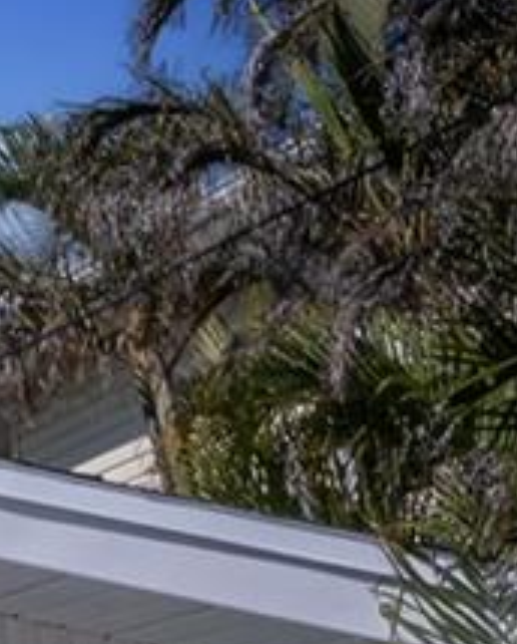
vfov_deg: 9.2
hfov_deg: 6.4
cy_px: 993
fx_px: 3872
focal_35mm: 203
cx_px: -1425
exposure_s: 1/1000
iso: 100
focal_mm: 19
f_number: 8
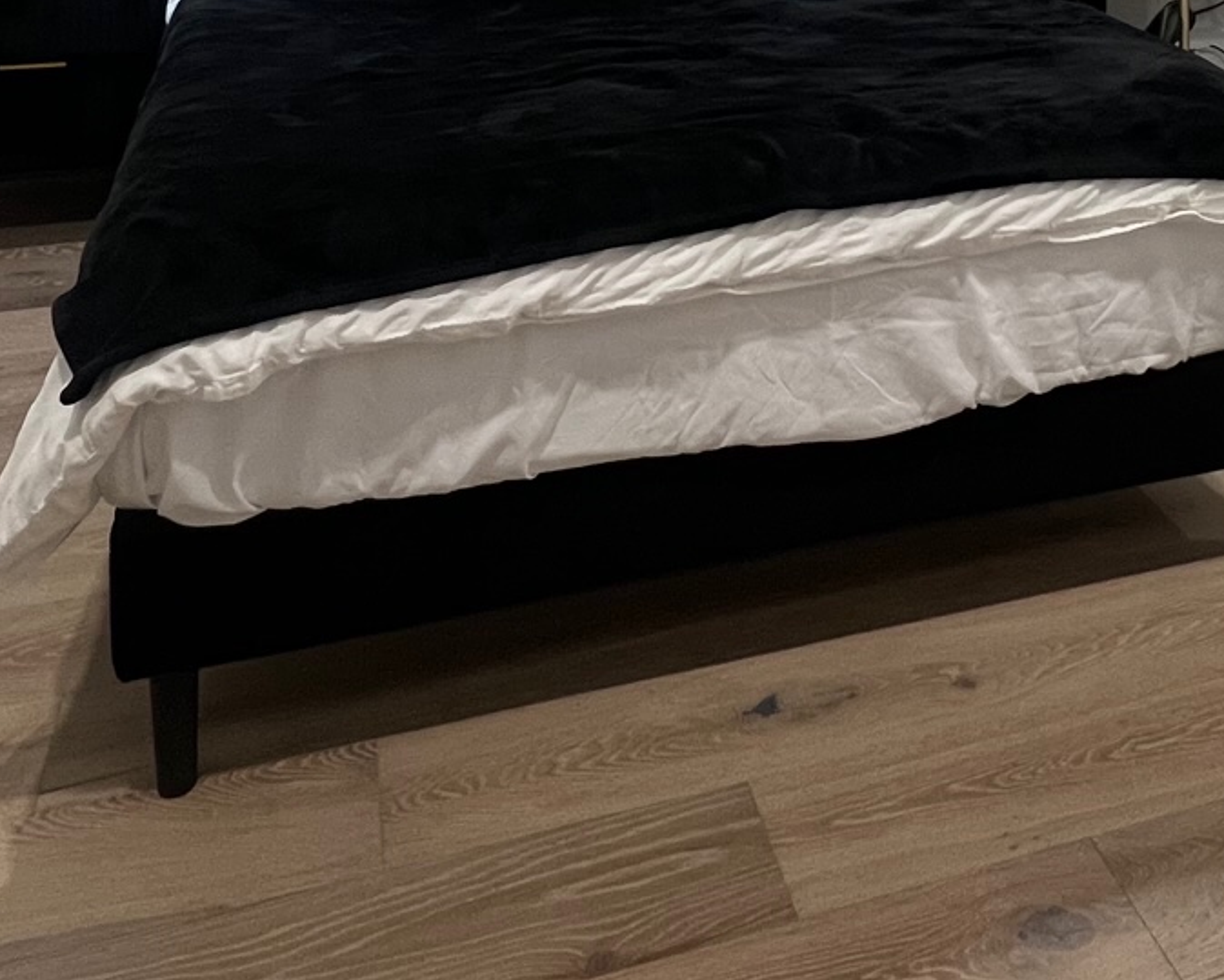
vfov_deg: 32.8
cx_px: 873
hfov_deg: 46.7
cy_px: -173
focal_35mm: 38
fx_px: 1377
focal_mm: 1.57
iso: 250
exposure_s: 1/60
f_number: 1.8
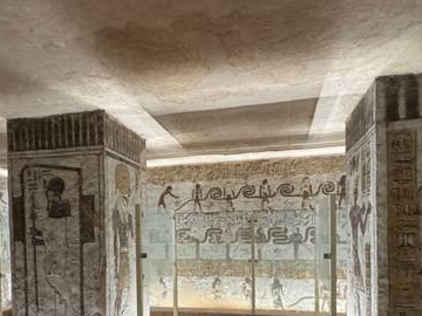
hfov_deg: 63.3
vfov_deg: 47.6
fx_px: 341
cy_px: 242
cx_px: 192
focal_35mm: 28
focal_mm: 2.22
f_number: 2.2
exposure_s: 1/65
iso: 320
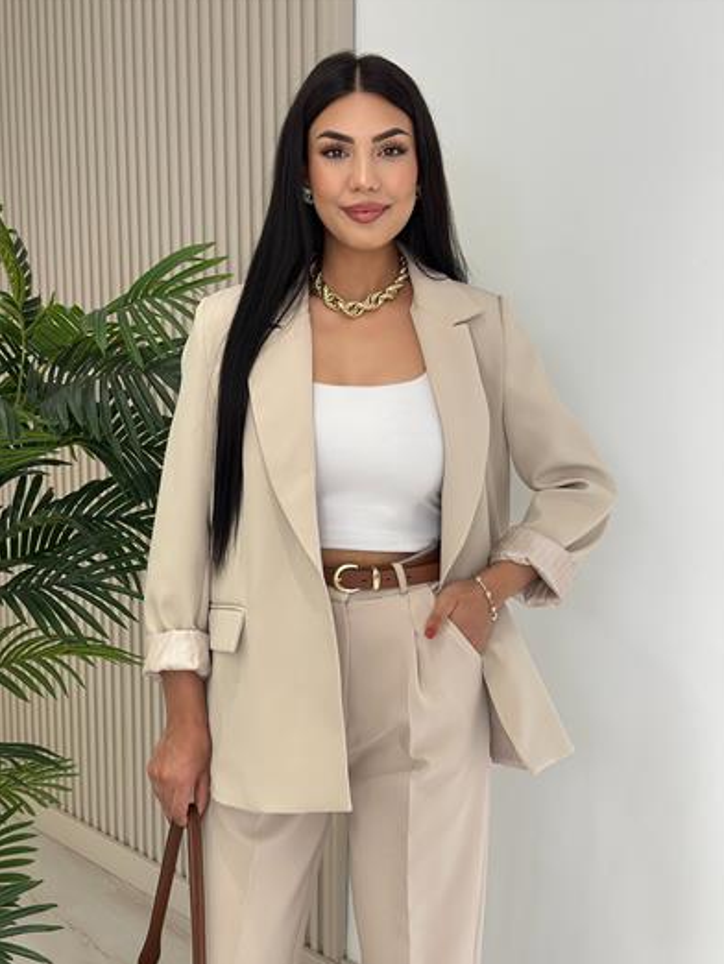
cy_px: 481
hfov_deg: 29.7
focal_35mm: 49
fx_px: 1365
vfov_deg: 38.9
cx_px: 368
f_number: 1.78
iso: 80
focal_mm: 6.86
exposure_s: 1/345
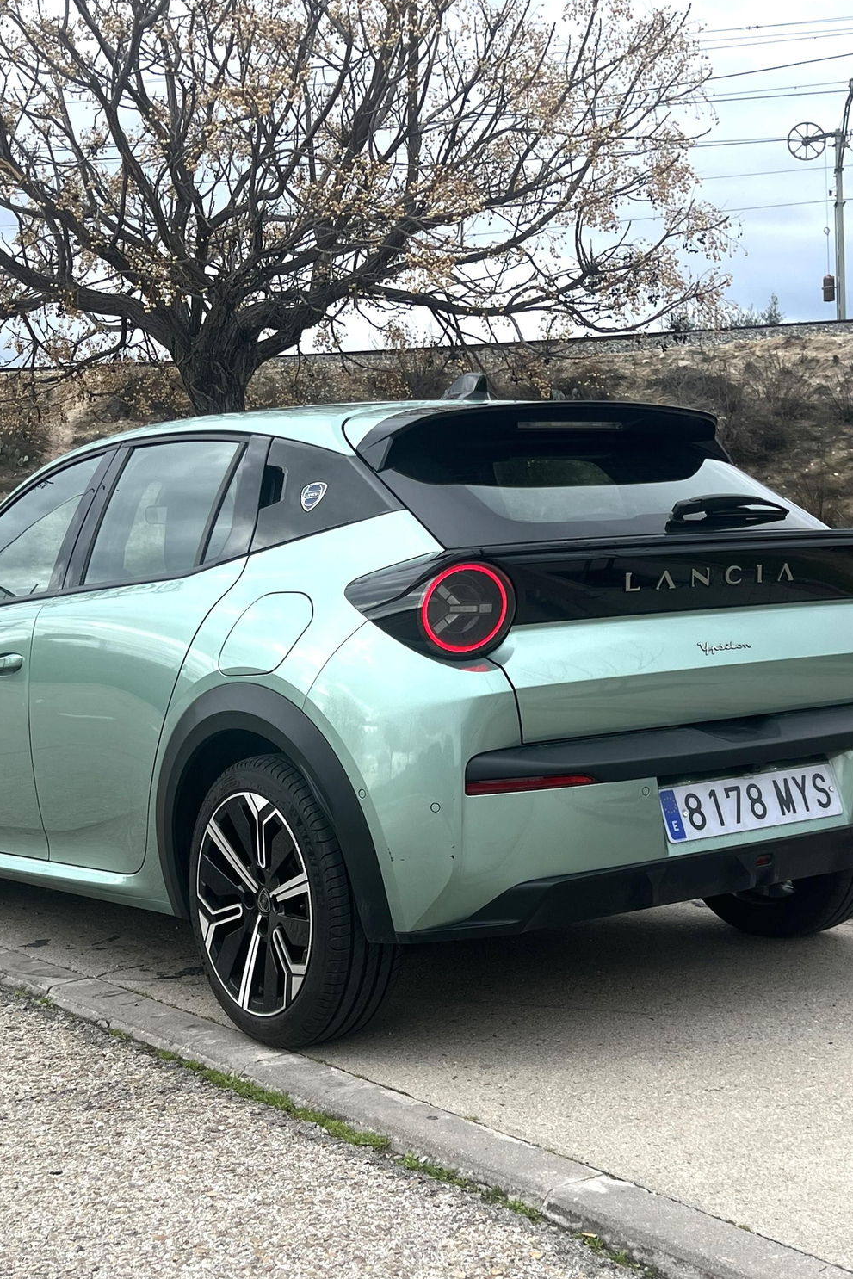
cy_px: 640
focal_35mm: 49
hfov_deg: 27.5
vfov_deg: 40.3
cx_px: 389
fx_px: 1741
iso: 50
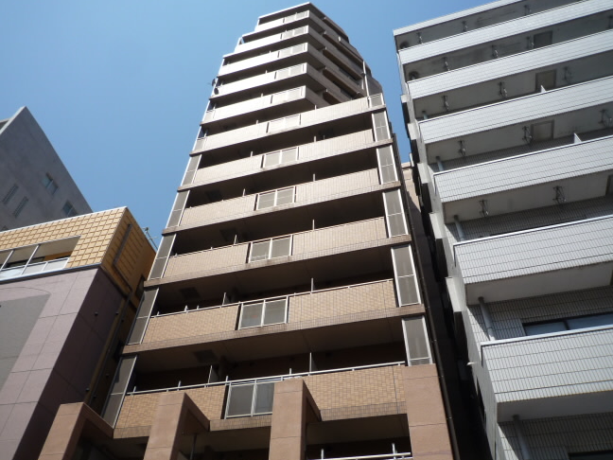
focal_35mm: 27
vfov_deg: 51.3
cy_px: 238
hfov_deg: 65.3
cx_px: 286
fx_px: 478
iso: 100
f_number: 4.5
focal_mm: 4.4
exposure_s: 1/800
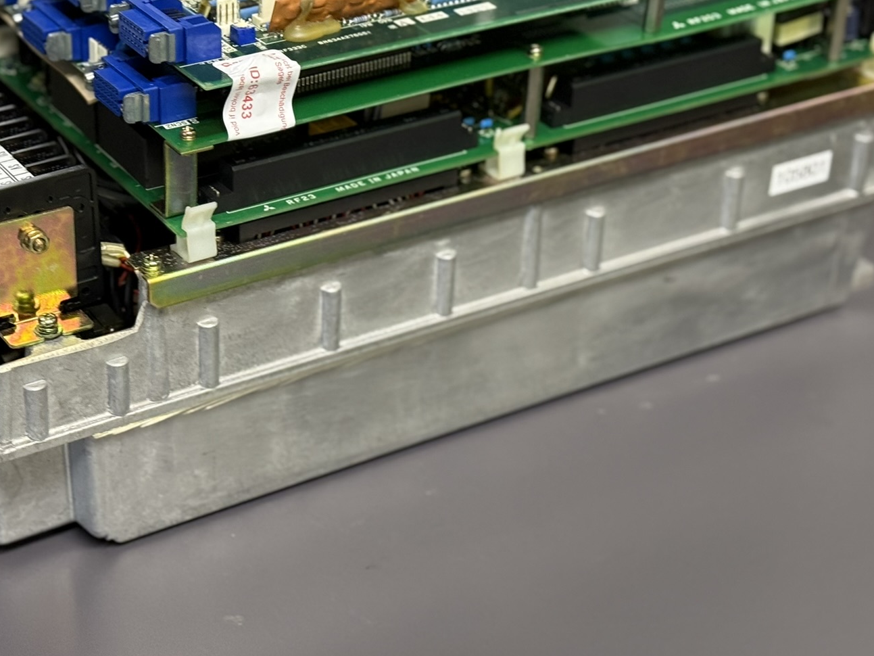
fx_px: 1919
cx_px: 329
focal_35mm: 76
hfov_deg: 25.6
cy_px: 249
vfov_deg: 19.4
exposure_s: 1/33
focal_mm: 6.76
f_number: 1.78
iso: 250
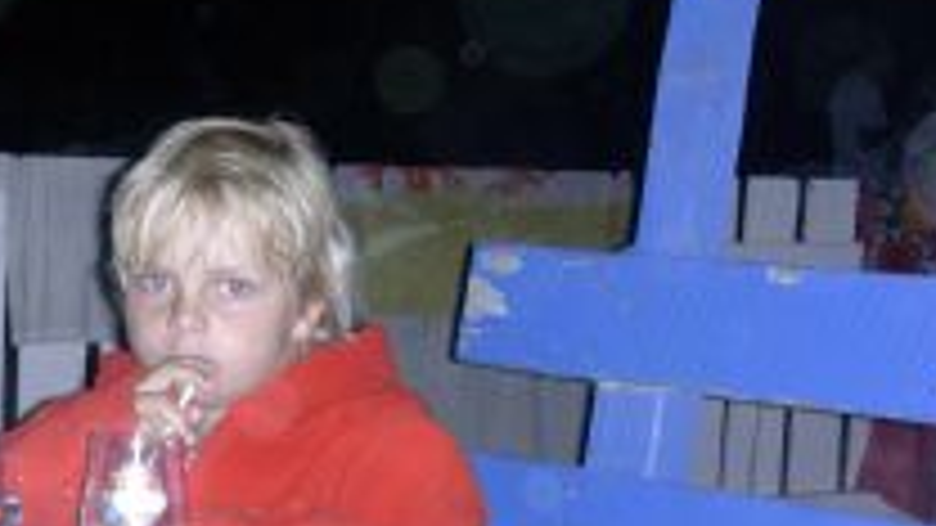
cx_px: 189
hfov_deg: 22.6
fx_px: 2308
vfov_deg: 13.0
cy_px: 382
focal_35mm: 93
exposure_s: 1/64
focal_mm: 6.7
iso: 70
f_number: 2.9
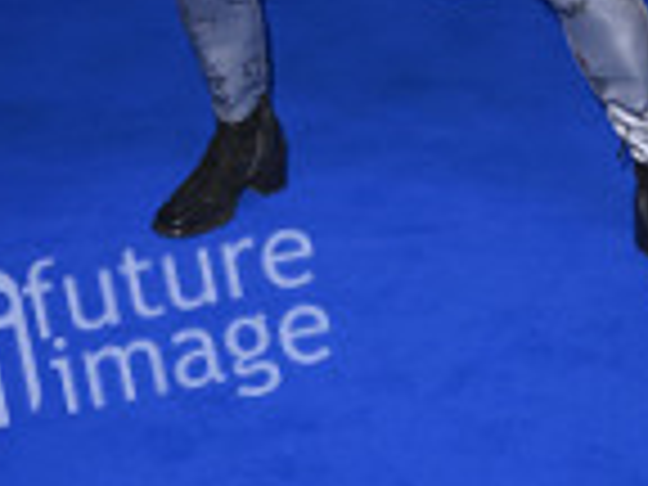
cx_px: 230
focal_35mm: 107
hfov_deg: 18.3
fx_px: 2003
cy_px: -338
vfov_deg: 12.8
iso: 640
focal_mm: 40
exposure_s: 1/250
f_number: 6.3
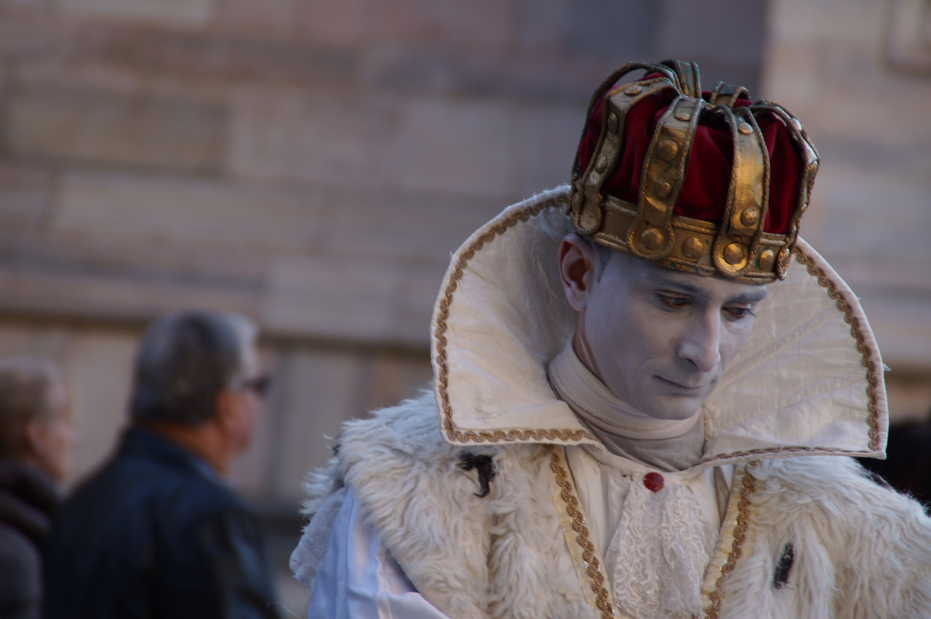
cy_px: 310
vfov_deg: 4.6
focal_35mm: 300
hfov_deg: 6.9
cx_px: 466
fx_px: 7749
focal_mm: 200
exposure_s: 1/125
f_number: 6.3
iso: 100
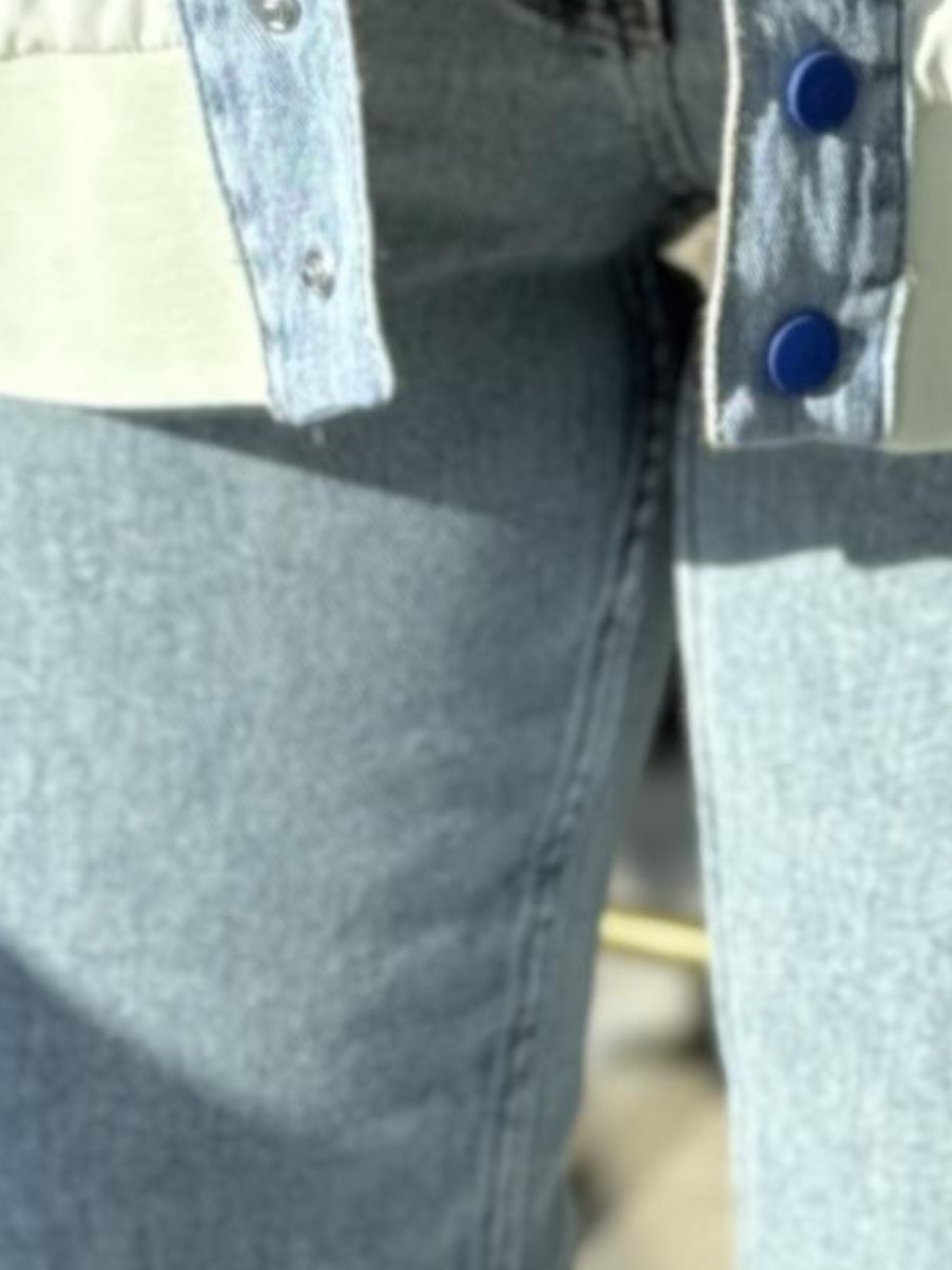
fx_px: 8177
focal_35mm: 223
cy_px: -1530
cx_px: 918
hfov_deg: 6.6
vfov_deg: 8.3
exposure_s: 1/952
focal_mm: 6.86
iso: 64
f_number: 1.78
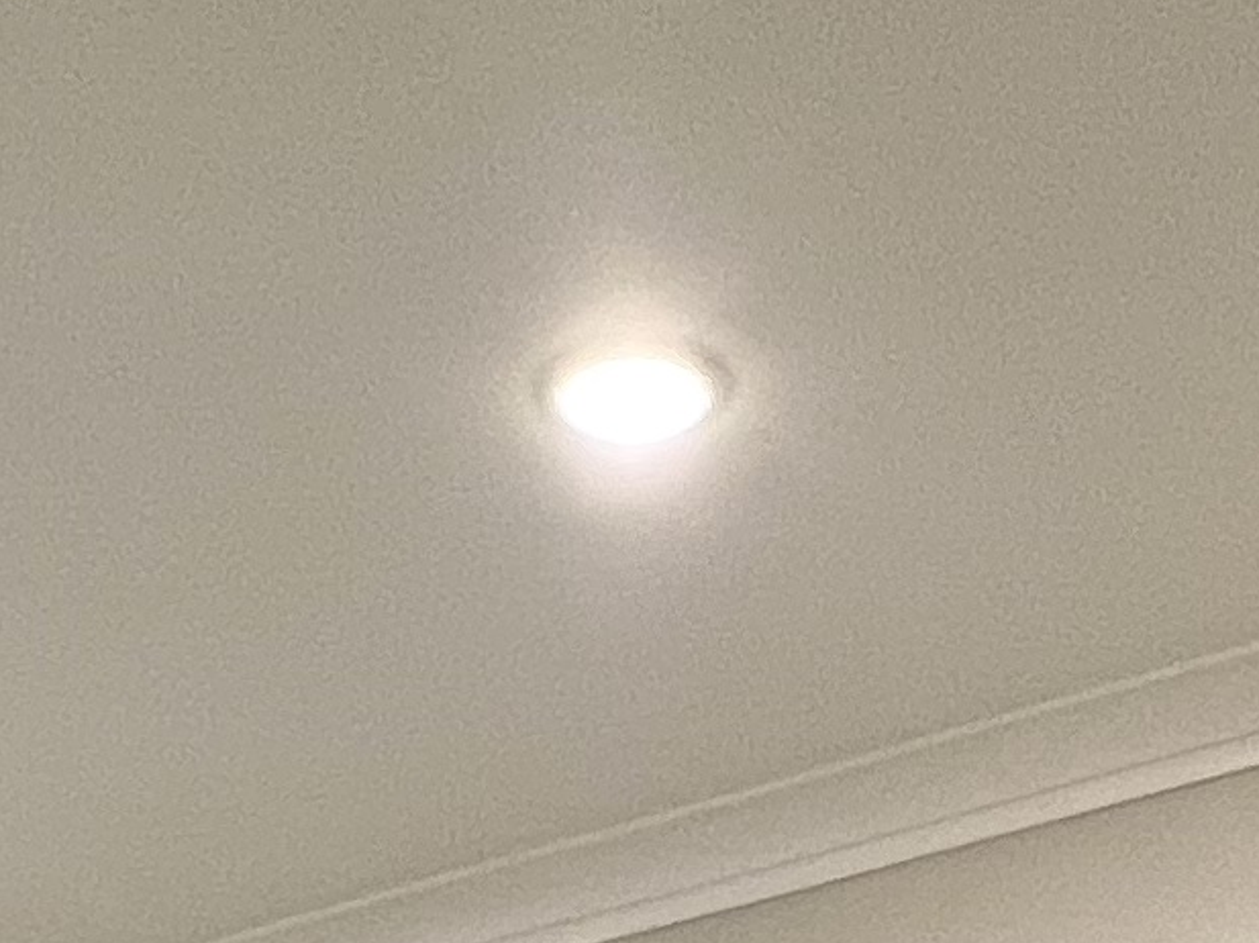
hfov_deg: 23.0
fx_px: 3090
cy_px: 2713
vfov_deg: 11.5
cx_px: 814
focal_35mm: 85
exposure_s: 1/120
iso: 125
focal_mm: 1.57
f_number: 1.8
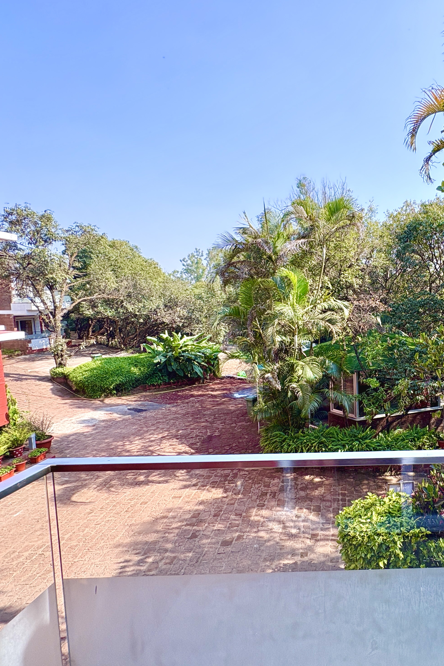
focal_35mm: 20
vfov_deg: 84.0
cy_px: 332
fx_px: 370
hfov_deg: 55.9
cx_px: 376
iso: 64
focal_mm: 2.22
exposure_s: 1/397
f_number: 2.2
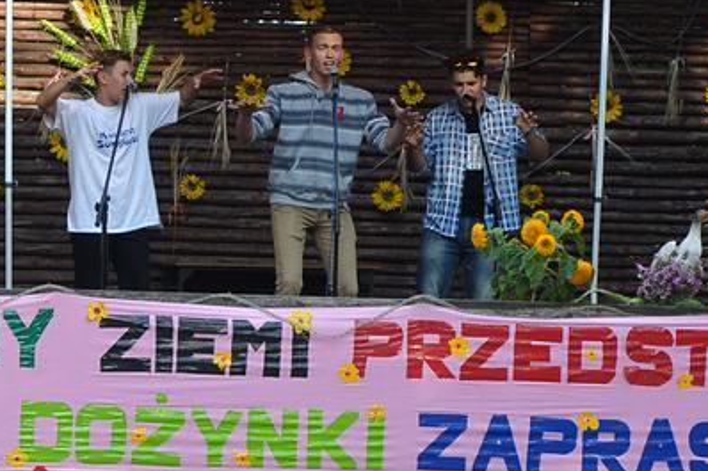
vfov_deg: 6.1
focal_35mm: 224
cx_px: 290
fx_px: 4403
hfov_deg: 9.2
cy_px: 147
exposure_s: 1/640
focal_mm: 70
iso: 640
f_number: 6.3
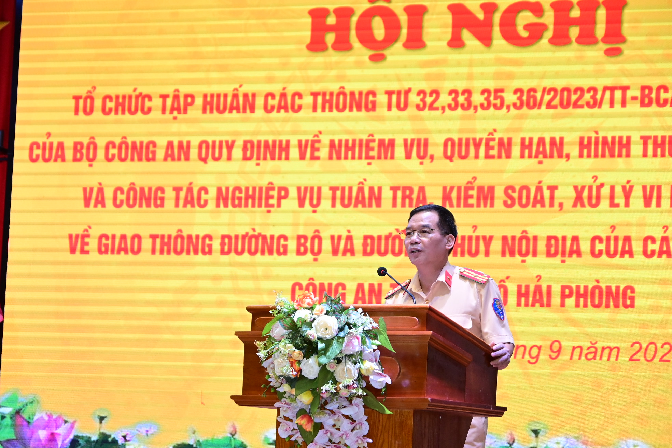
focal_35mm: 127
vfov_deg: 10.8
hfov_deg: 16.1
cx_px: 336
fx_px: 2370
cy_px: 224
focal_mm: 85
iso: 2500
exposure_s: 1/200
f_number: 5.6
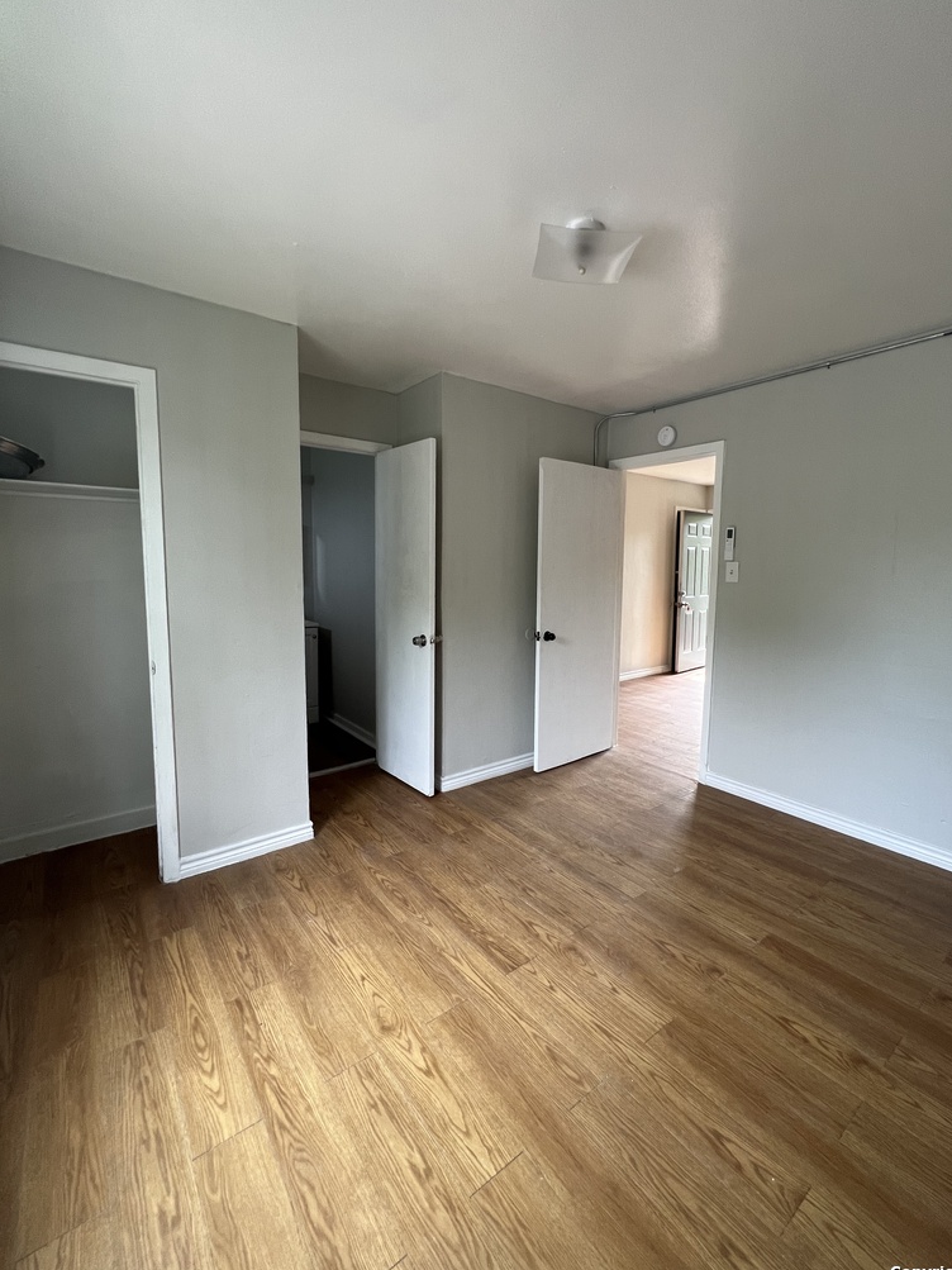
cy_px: 619
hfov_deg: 85.5
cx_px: 511
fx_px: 513
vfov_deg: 102.0
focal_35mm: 14
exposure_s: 1/99
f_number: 1.8
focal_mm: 1.57
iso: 125
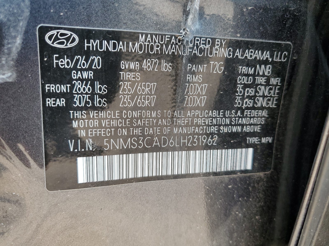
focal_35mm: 26
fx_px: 247
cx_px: 164
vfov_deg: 53.1
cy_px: 123
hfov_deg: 67.3
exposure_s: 1/238
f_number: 1.5
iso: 50
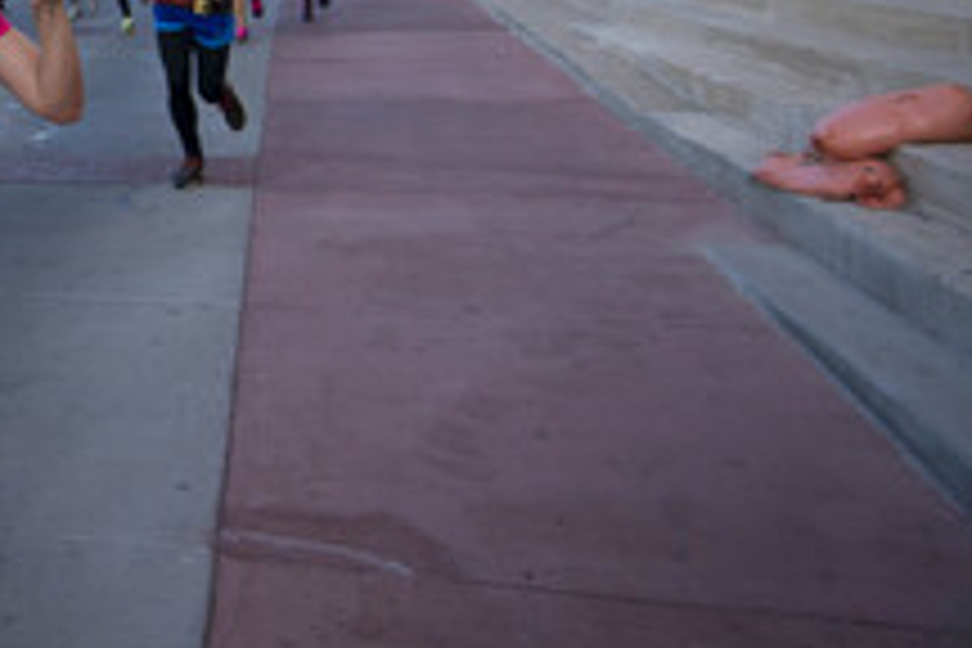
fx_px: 1377
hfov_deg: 33.6
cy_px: -20
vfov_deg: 25.0
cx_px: -112
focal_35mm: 51
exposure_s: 1/640
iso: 320
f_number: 4
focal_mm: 22
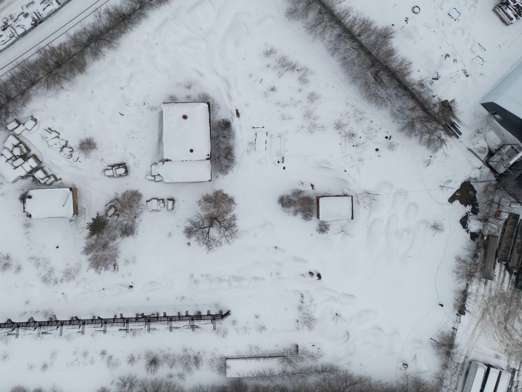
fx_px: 513
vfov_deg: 41.7
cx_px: 172
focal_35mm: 34
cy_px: 173
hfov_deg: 52.9
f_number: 1.7
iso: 100
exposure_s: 1/2500
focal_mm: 6.72
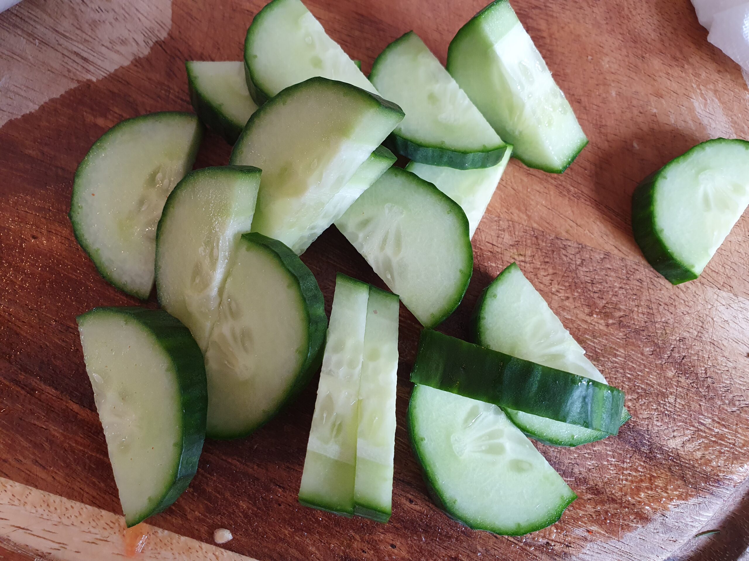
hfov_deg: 67.3
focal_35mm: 26
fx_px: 563
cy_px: 280
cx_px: 374
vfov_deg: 53.1
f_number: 2.4
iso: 200
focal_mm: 4.32
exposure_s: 1/50
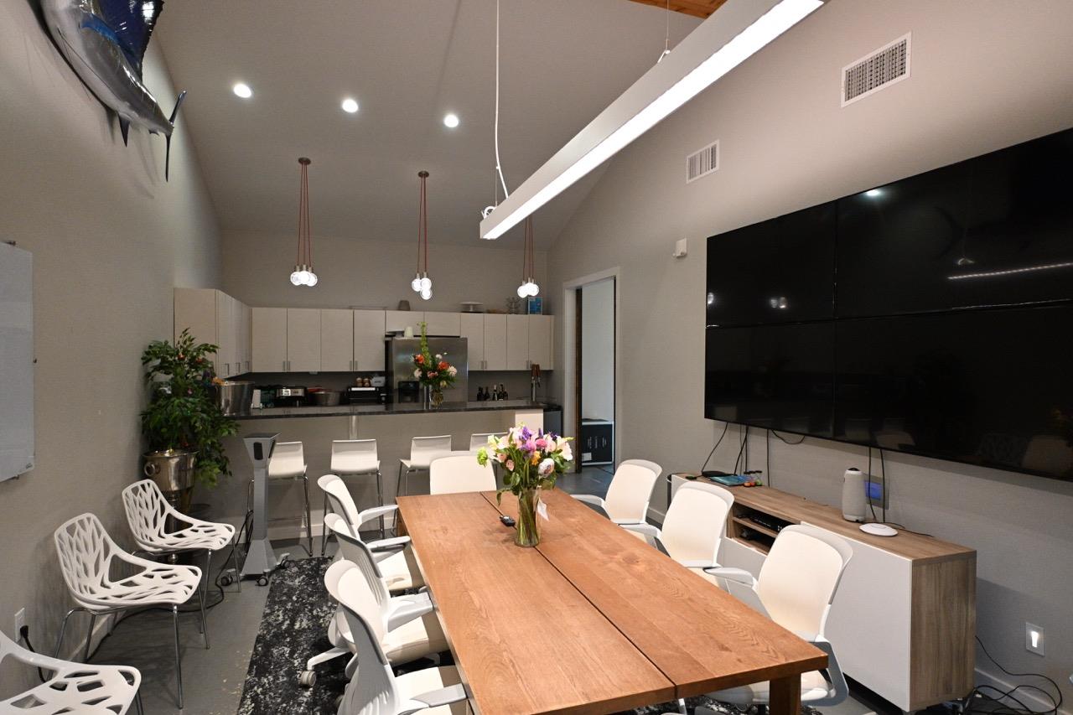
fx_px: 603
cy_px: 358
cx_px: 536
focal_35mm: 20
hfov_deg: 83.3
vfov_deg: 61.3
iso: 1600
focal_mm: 13.5
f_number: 3.8
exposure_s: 1/125
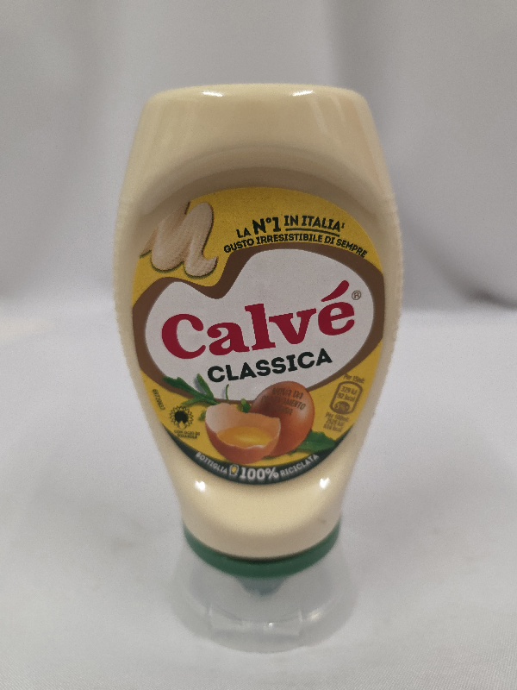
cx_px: 258
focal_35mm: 23
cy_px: 345
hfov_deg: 58.9
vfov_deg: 73.9
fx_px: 458
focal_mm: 6.3
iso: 320
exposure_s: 1/101
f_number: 1.7
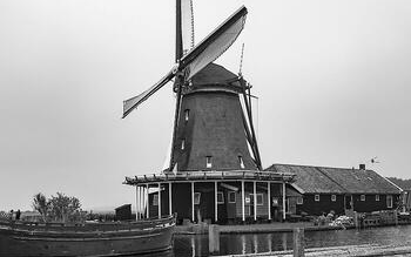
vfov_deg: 26.2
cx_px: 240
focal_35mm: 49
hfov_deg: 40.9
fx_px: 549
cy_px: 175
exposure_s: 1/250
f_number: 3.2
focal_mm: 28
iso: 200
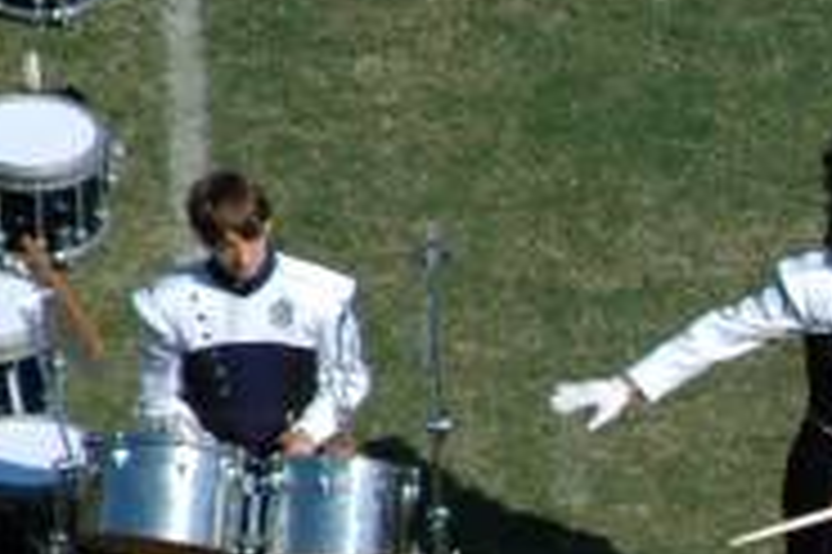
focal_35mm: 1122
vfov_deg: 1.2
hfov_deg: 1.8
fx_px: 25902
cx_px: 2082
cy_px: 739
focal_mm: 135
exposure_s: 1/800
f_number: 7.1
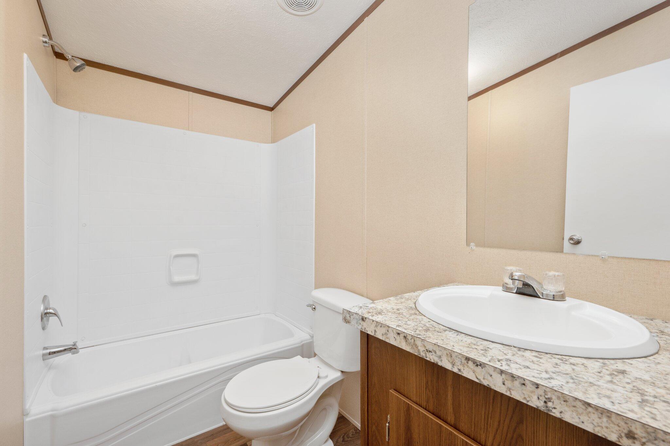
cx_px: 335
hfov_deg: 98.6
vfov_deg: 75.4
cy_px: 223
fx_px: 288
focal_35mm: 16
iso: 125
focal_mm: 15.5
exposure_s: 1/25
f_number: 8
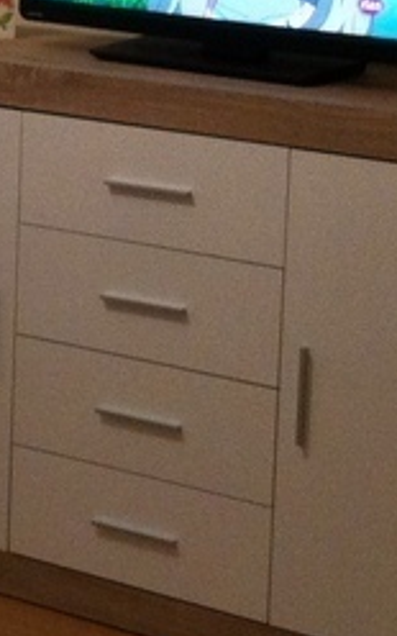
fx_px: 2649
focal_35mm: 153
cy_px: 122
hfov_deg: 8.4
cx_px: -159
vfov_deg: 13.6
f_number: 2.8
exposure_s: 1/15
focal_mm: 3.85
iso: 200
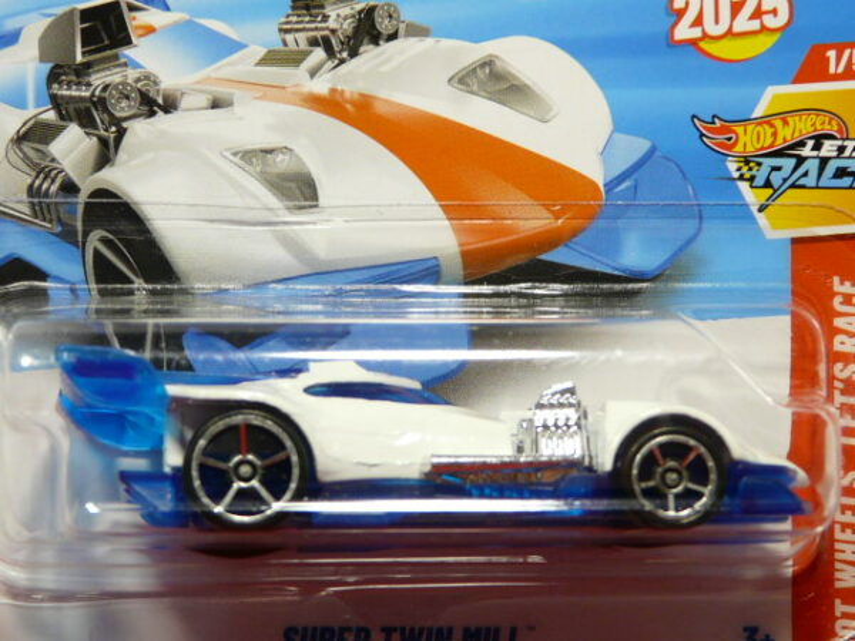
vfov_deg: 10.4
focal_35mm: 142
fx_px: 3507
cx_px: 428
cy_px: 320
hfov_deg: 13.9
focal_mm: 14.7
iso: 125
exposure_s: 1/50
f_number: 3.6
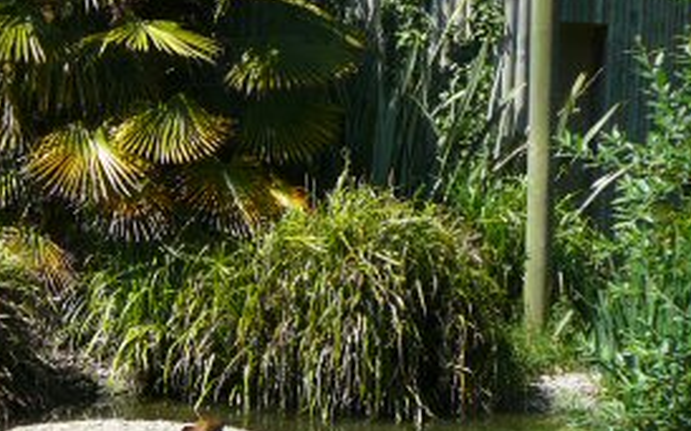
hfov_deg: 22.4
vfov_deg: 14.3
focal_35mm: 91
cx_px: 108
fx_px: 1713
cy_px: 294
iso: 80
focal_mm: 7
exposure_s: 1/320
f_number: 3.3
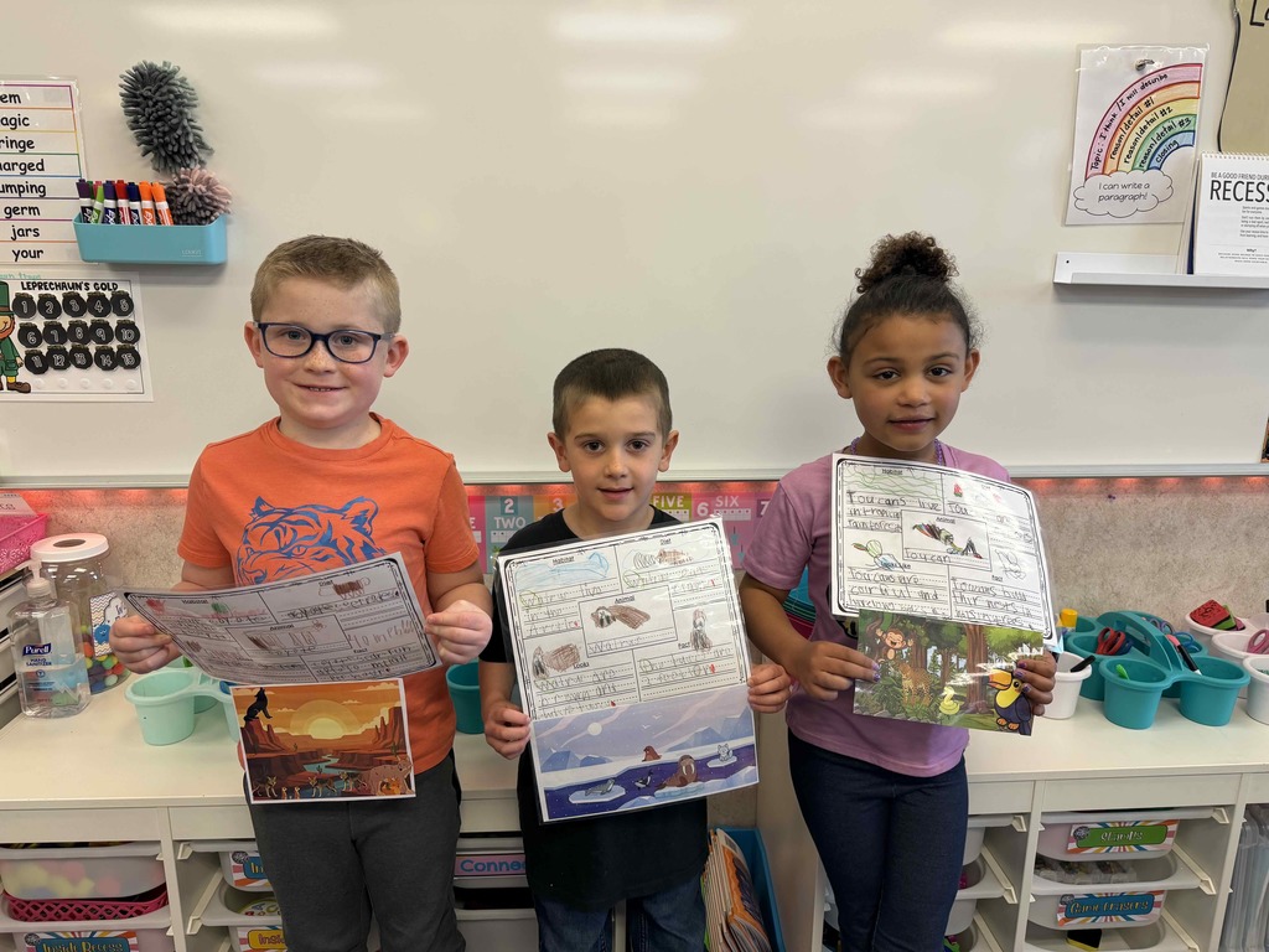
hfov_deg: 71.6
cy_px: 476
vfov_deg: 56.8
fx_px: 880
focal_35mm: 24
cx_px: 634
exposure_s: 1/60
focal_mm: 6.76
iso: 125
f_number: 1.78
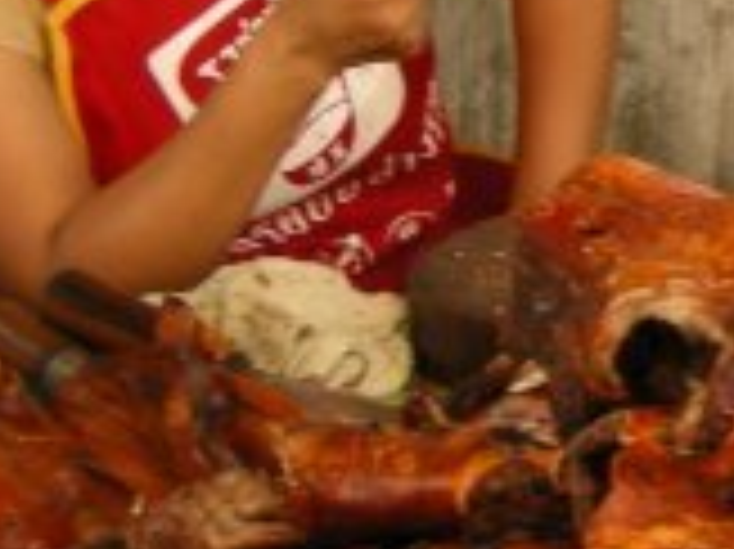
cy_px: -72
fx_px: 5170
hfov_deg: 7.9
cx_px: 1243
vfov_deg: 6.1
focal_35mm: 244
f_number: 3.5
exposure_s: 1/51
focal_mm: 12.9
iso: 64
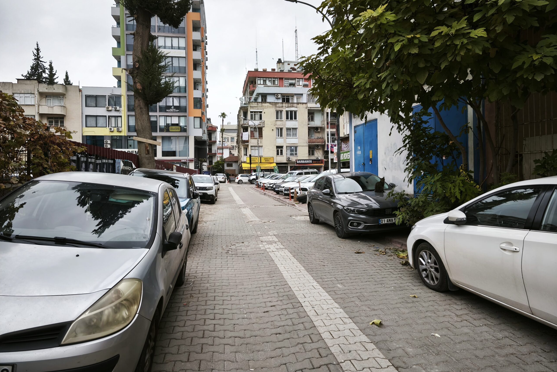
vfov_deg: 53.1
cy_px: 171
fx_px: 371
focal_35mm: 24
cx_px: 278
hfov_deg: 73.7
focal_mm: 5.35
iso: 100
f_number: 1.7
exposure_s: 1/100
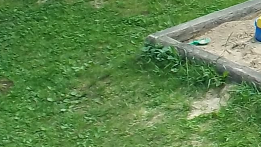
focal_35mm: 308
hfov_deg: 6.6
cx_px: 629
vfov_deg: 3.9
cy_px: -229
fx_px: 2131
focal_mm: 8.2
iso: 80
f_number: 3.5
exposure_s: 1/160
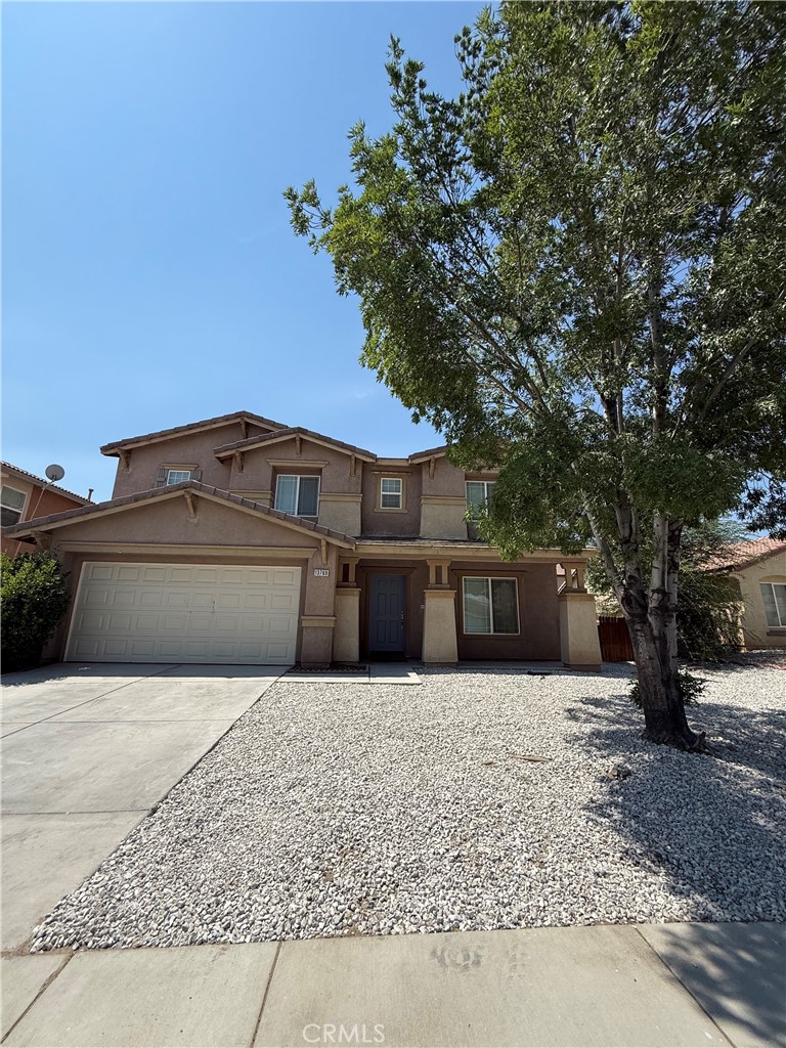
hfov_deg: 85.7
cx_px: 393
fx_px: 424
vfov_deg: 102.1
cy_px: 524
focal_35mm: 14
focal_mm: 2.22
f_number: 2.2
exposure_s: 1/2237
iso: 50
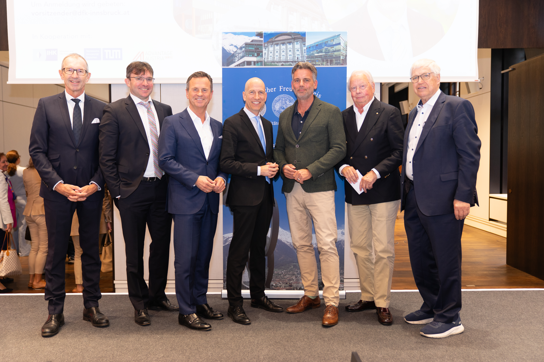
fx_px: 484
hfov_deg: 58.7
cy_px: 181
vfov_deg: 41.1
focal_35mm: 32
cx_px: 272
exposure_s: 1/60
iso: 500
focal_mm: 32
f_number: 2.8
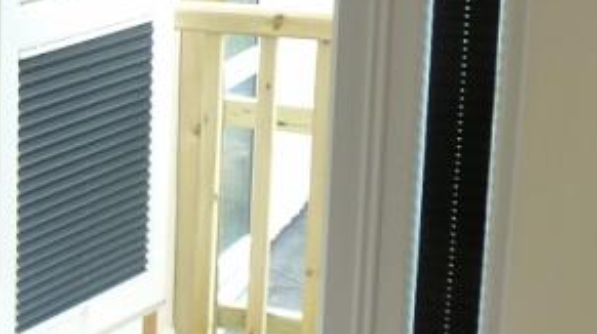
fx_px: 1518
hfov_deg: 18.3
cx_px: -423
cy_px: 53
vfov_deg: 12.5
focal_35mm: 96
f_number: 3.3
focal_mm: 4.1
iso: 125
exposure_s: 1/100
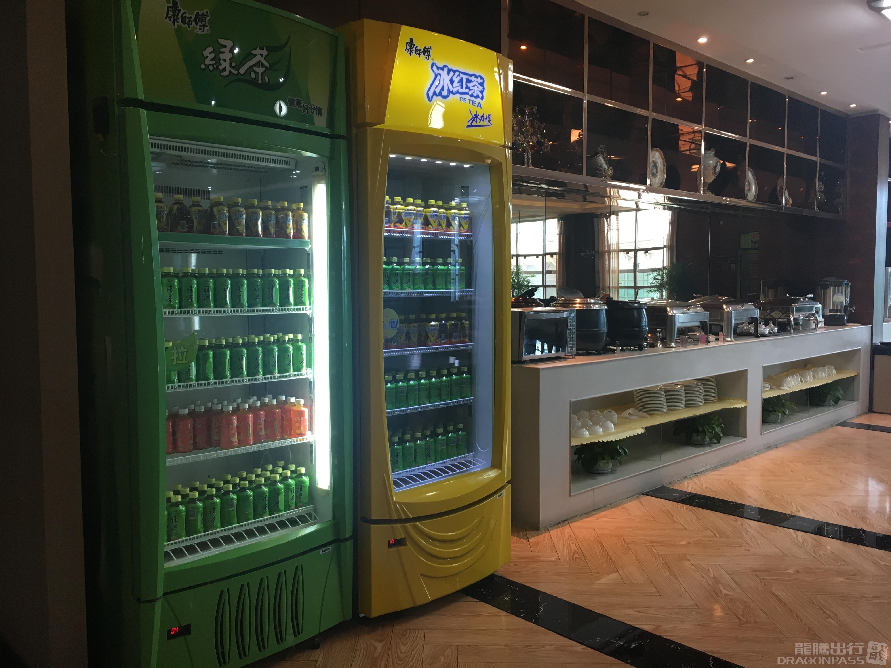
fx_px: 746
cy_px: 334
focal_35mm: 29
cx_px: 446
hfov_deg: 61.7
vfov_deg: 48.2
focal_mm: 4.15
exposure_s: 1/33
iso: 80
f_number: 2.2
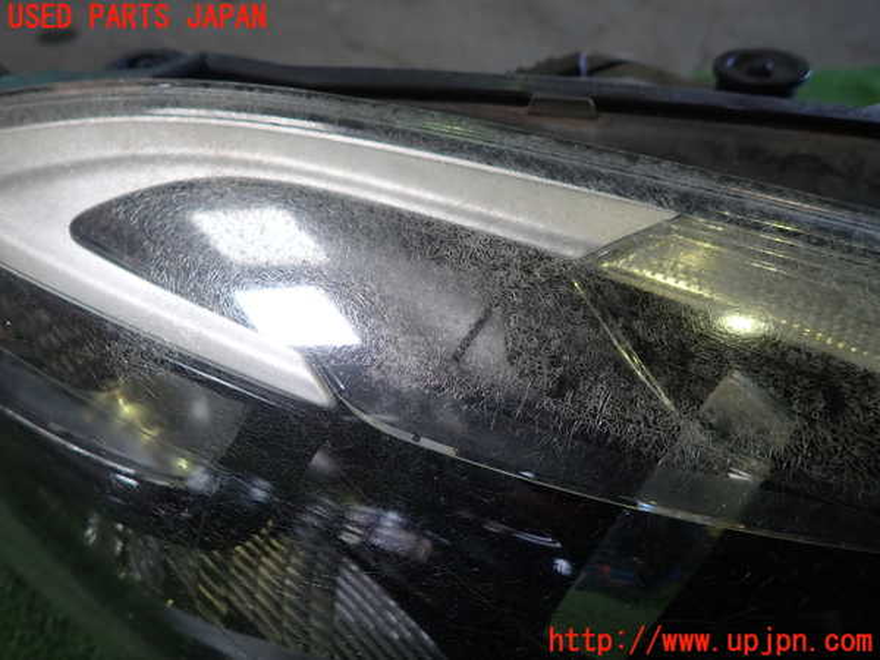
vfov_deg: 54.9
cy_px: 330
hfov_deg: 69.4
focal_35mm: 25
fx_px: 636
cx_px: 440
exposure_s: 1/60
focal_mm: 4.5
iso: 125
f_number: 2
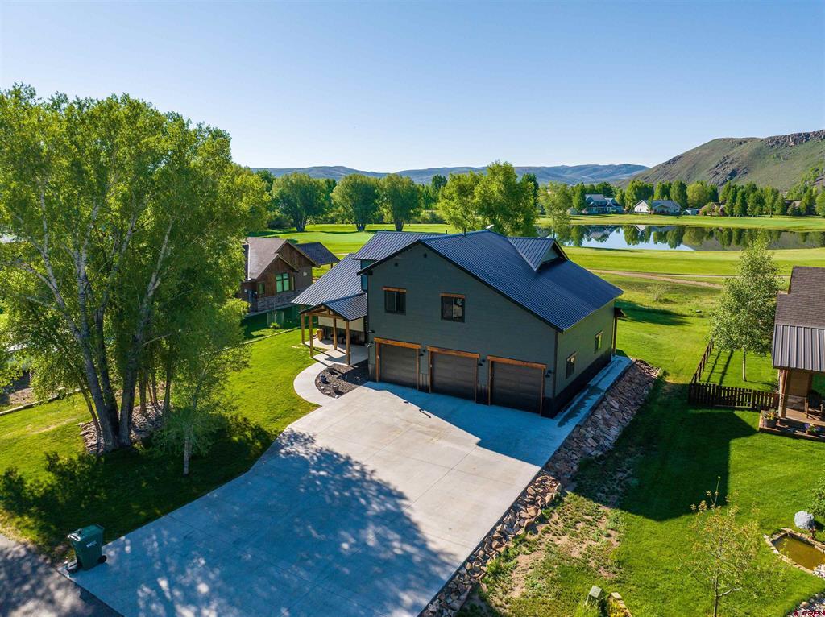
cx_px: 412
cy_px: 308
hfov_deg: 71.6
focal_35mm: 24
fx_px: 571
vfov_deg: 56.7
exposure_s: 1/2500
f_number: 2.8
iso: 210
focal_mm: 12.29
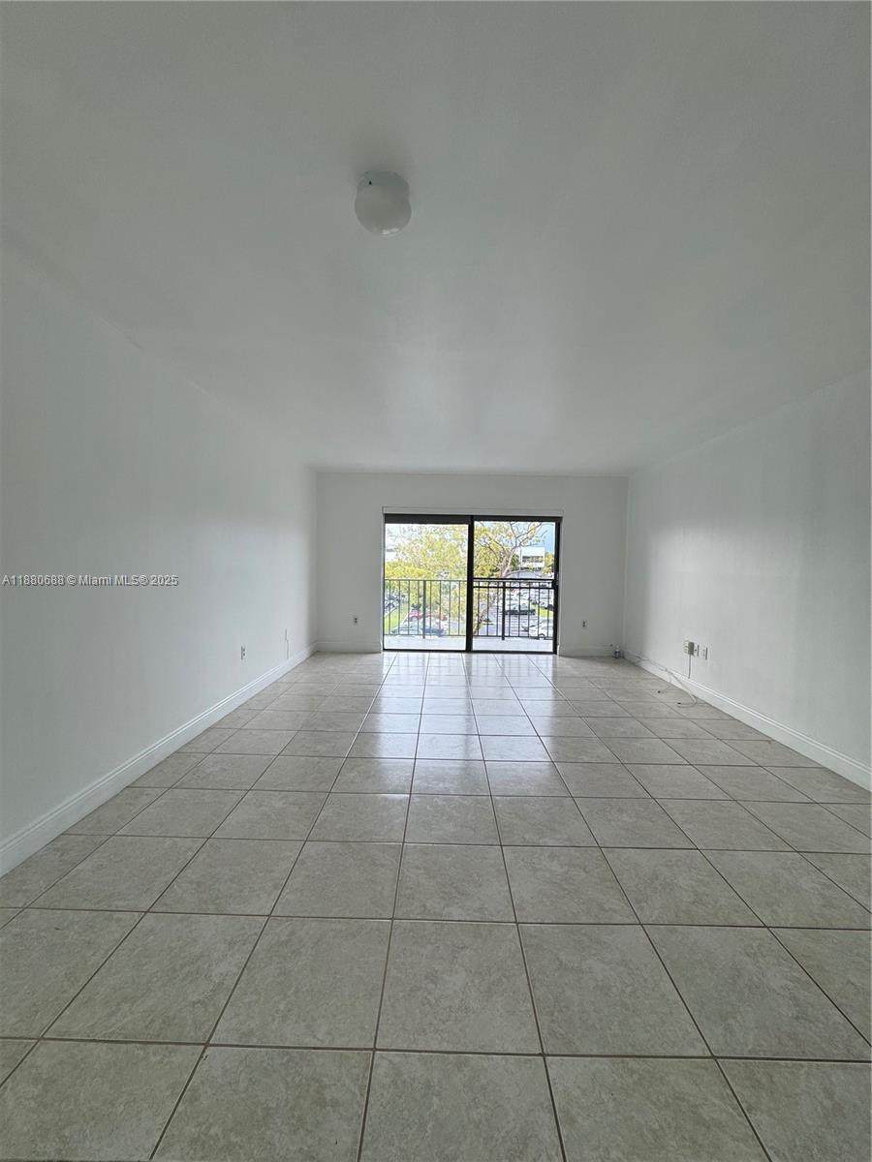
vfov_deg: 102.1
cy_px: 581
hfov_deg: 85.7
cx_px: 436
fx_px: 470
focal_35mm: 14
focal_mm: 2.22
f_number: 2.2
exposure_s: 1/135
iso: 40
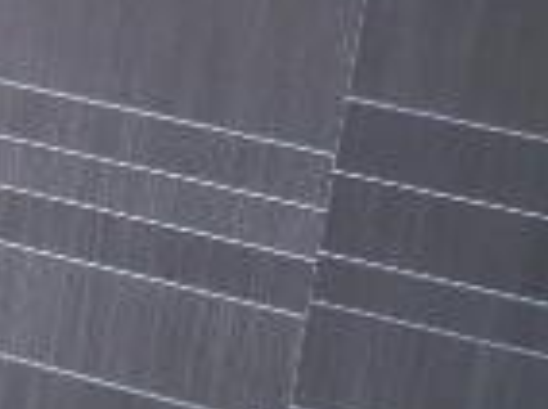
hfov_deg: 11.2
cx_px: -405
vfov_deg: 8.8
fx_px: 2623
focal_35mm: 166
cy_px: -35
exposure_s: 1/151
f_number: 1.8
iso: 50
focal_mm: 5.54
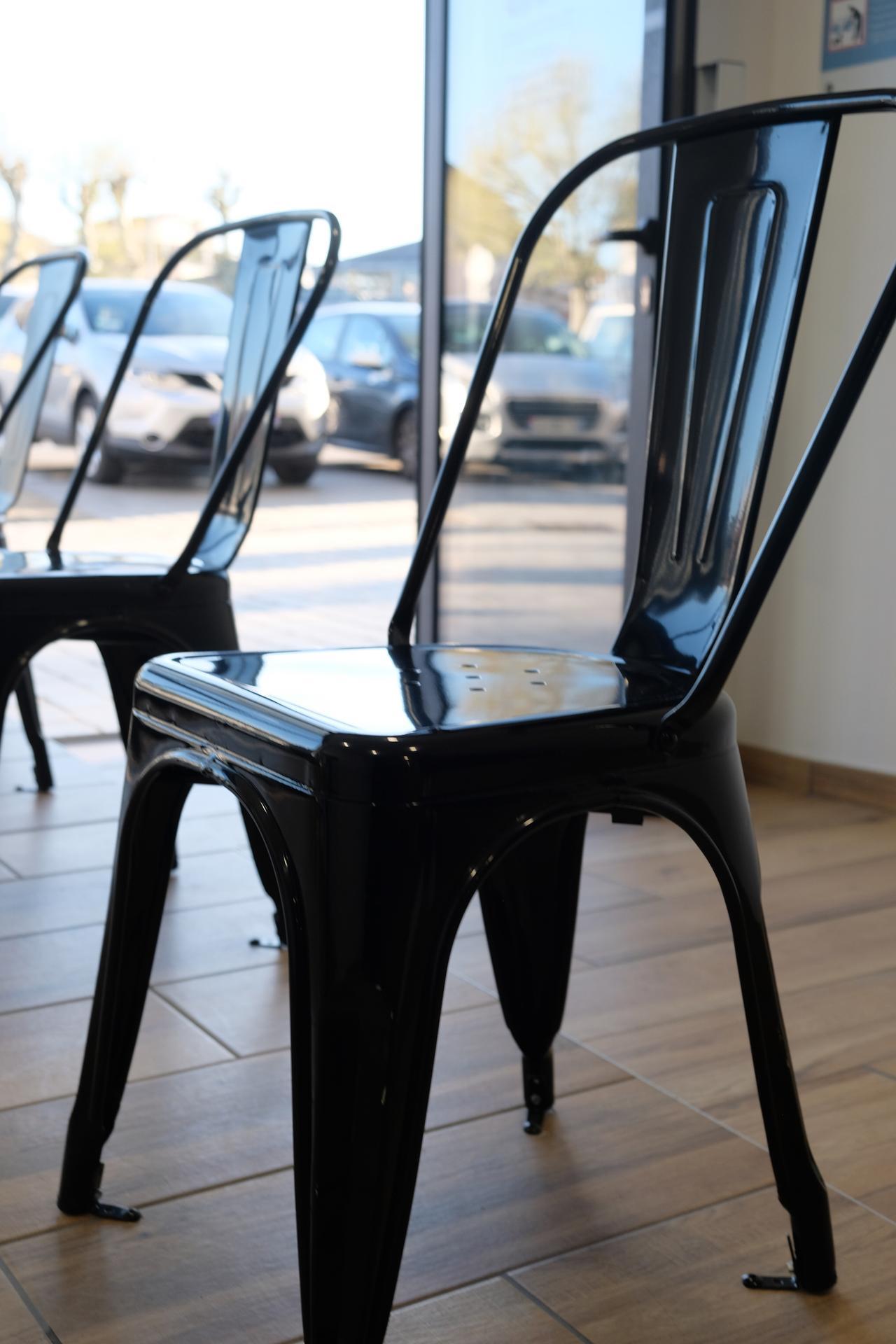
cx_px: 448
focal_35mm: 43
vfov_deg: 45.4
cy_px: 672
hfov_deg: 31.2
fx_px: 1605
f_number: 4
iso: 400
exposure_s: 1/140
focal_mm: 28.9
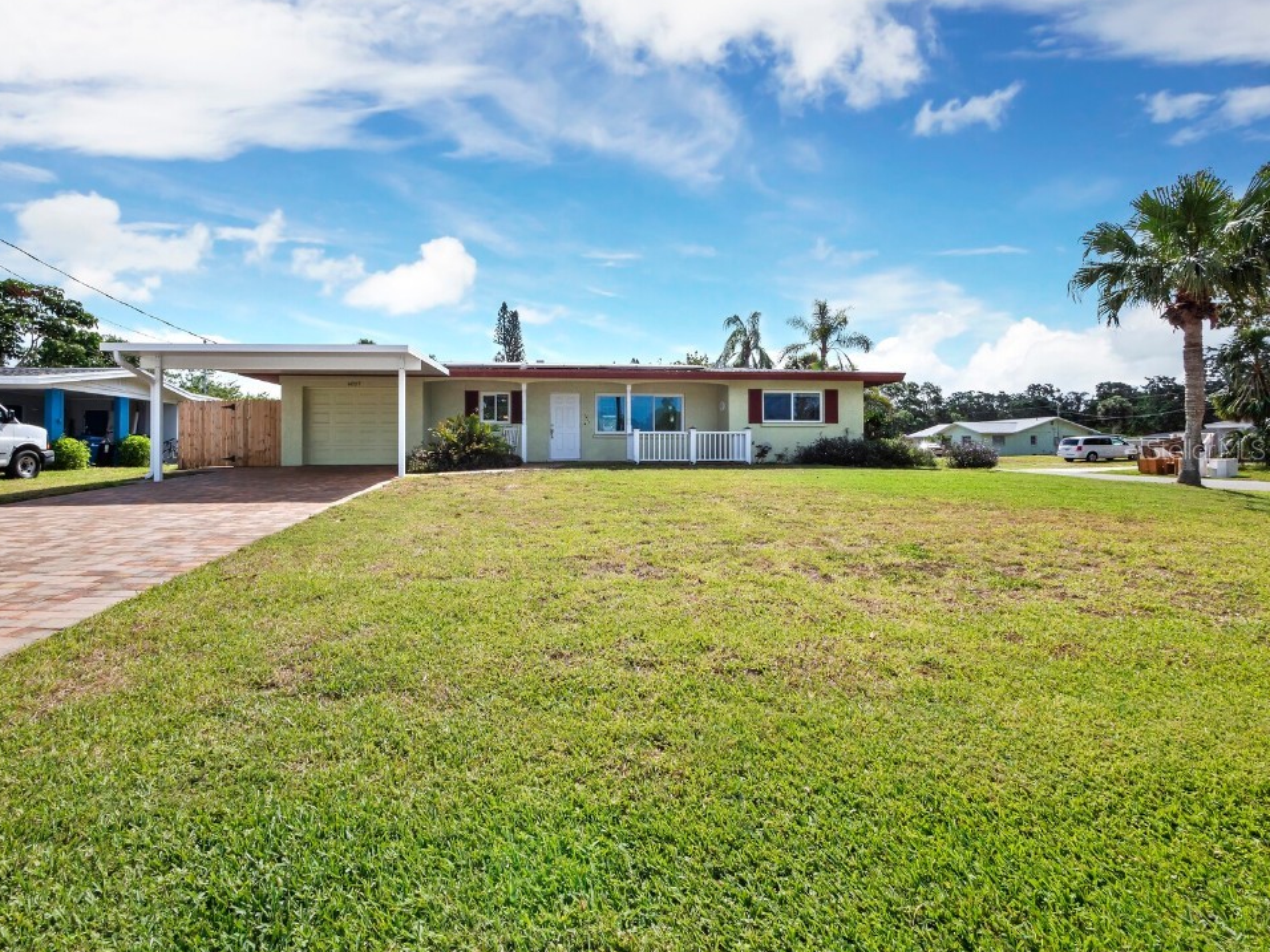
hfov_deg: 98.0
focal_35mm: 15
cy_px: 449
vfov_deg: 81.7
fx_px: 550
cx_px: 591
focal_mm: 7
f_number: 10
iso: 400
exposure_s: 1/200
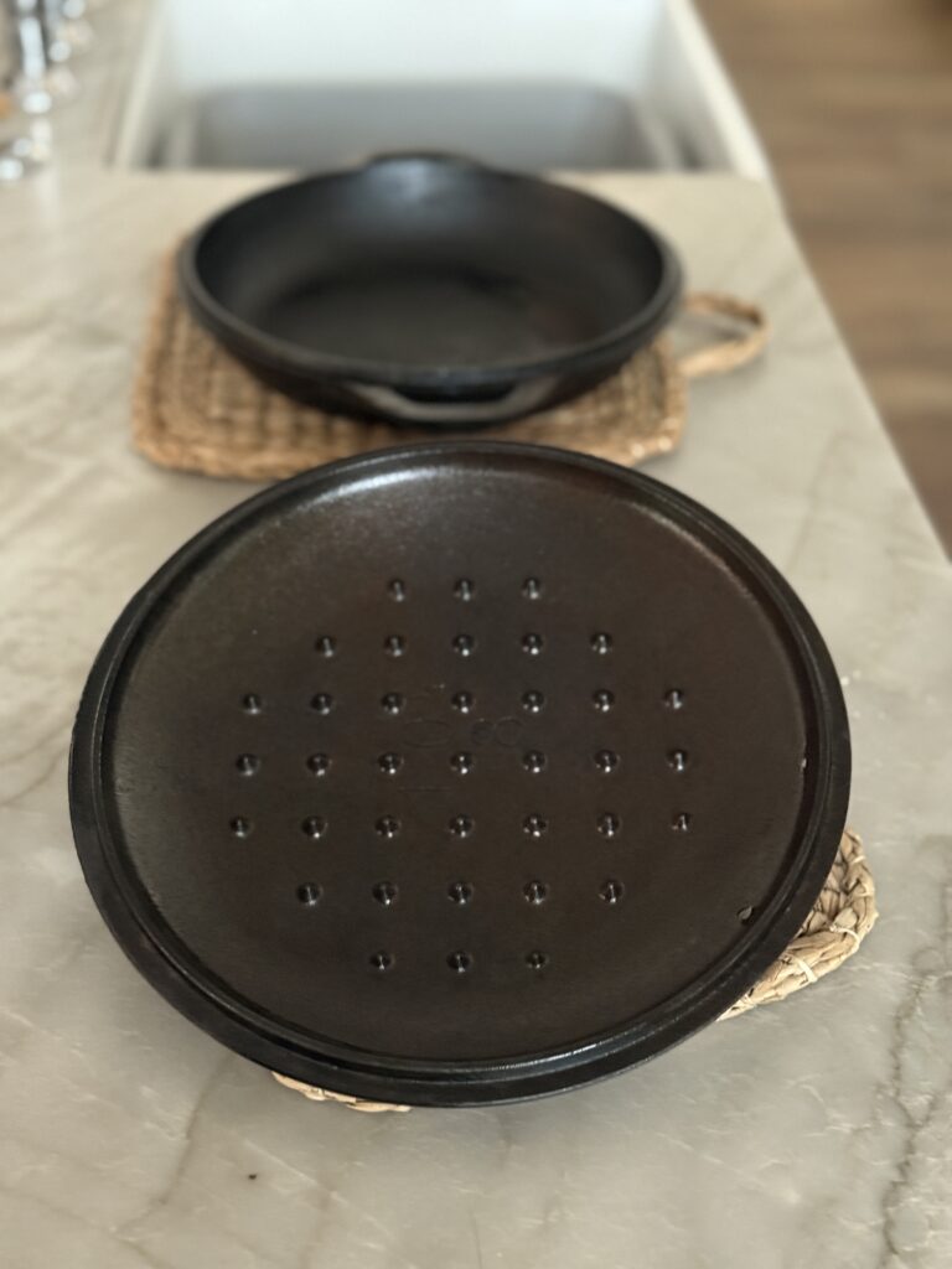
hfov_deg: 30.3
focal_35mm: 48
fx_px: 1760
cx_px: 476
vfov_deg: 39.7
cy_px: 634
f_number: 1.78
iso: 640
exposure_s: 1/20
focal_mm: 6.76
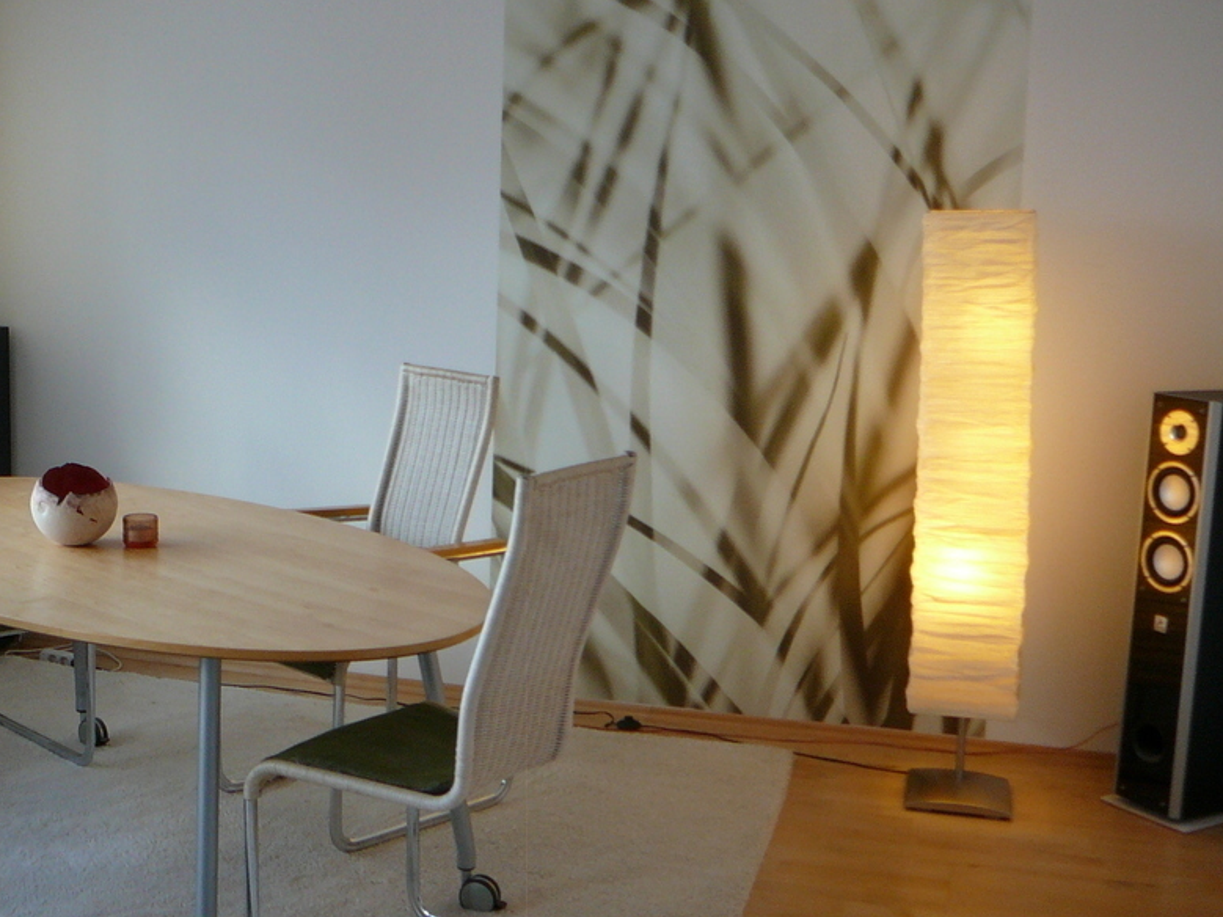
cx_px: 429
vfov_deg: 31.4
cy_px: 358
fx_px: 1625
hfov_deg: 40.8
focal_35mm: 46
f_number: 2.8
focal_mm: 5.2
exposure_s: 1/40
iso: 100
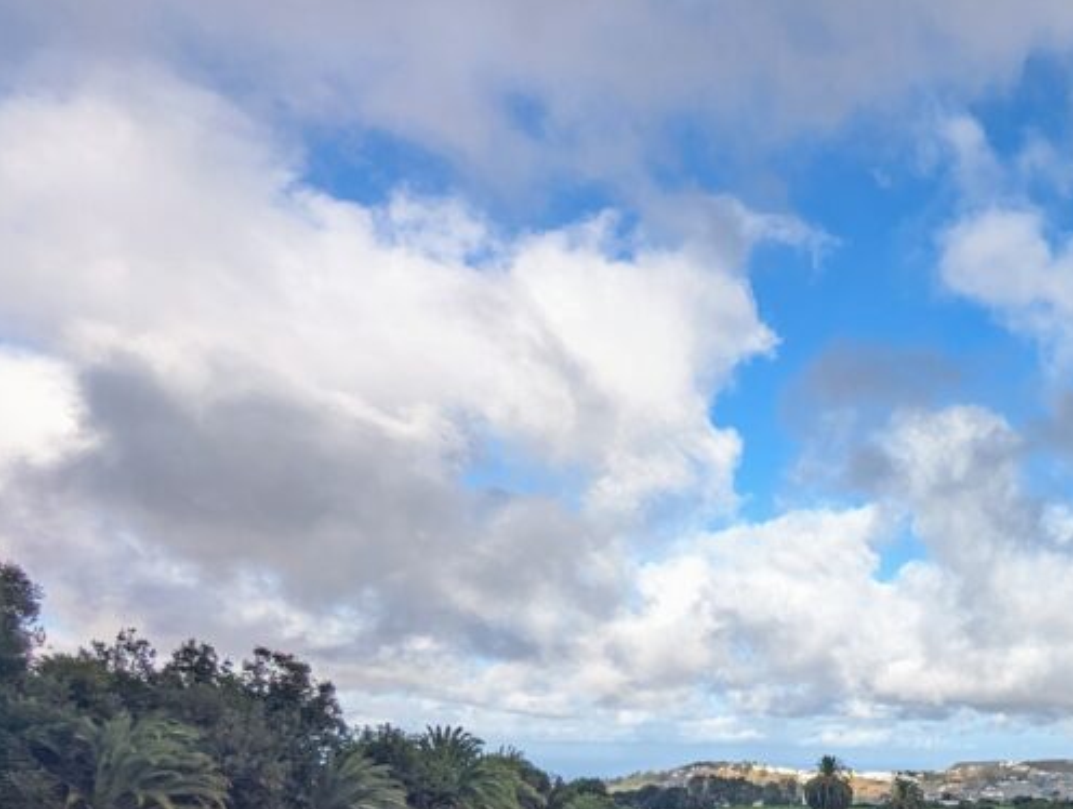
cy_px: 825
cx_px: 1099
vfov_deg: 37.9
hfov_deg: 45.5
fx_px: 1025
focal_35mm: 33
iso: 50
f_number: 2.2
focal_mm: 2.35
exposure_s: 1/1058
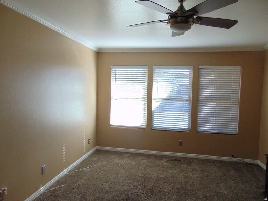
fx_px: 194
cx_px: 134
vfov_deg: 54.9
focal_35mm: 25
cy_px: 100
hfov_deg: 69.4
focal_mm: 4.5
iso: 80
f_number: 3
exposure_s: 1/40
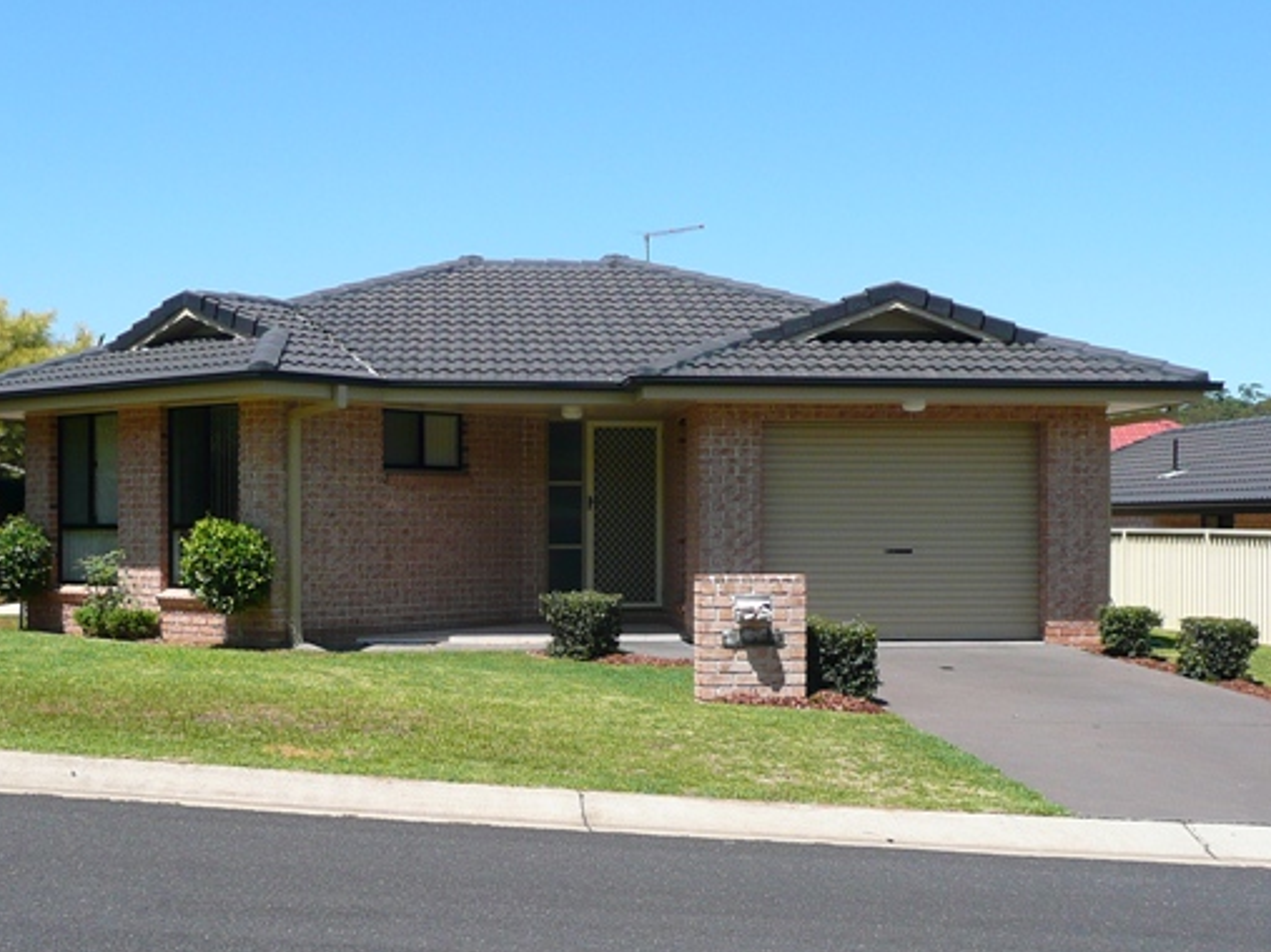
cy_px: 554
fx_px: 1762
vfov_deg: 30.2
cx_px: 549
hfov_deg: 39.6
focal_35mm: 48
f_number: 3.5
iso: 100
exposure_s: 1/640
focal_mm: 5.2
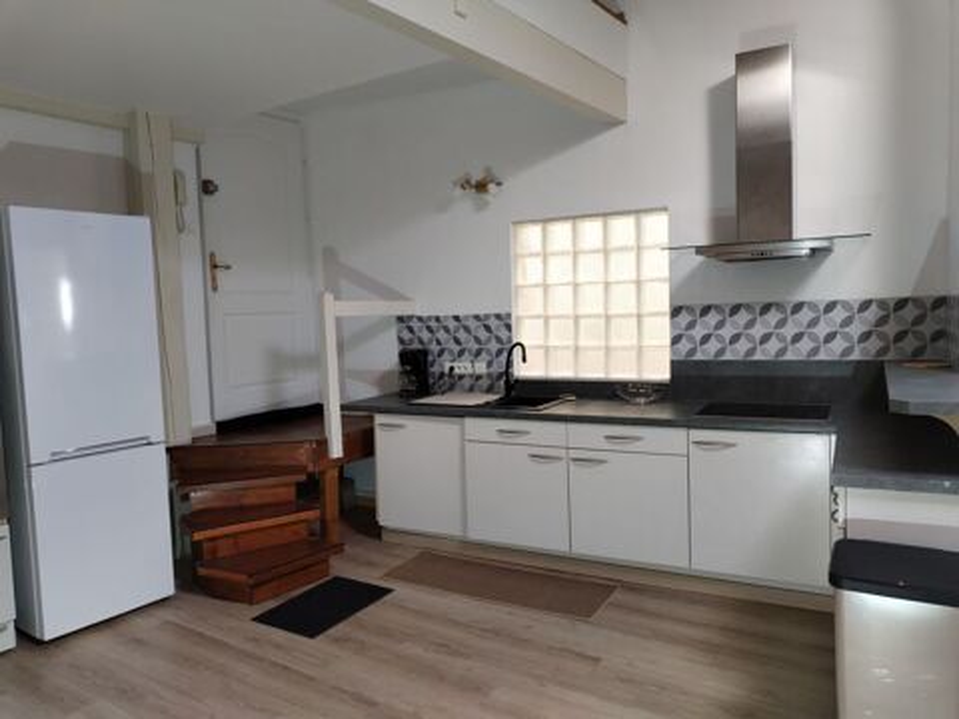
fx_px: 803
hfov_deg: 61.7
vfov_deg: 48.2
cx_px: 480
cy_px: 360
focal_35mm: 29
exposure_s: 1/50
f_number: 1.8
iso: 319
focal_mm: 4.75
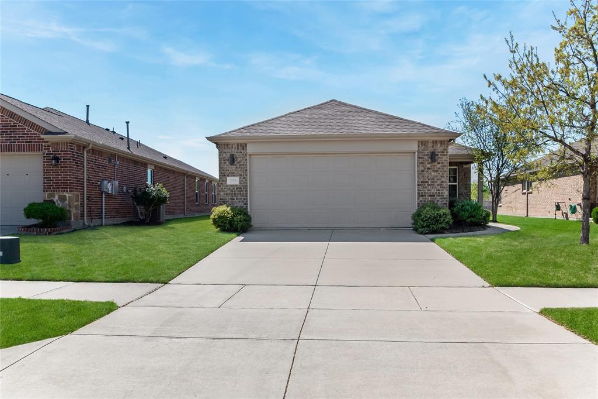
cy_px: 200
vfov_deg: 47.9
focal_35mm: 27
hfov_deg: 67.4
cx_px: 299
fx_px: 448
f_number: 8
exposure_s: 1/320
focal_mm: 18
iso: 100
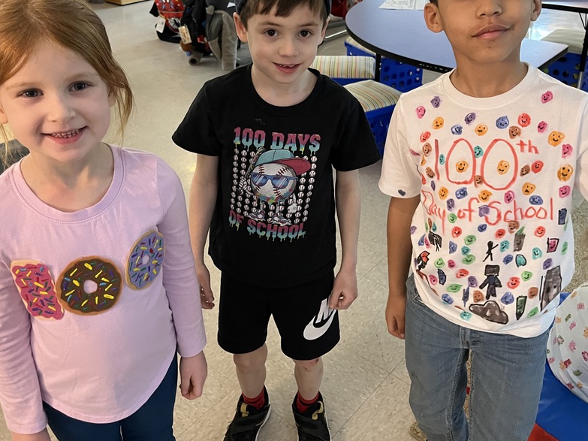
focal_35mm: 34
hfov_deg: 53.9
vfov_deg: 41.4
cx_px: 310
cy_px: 162
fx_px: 577
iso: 500
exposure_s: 1/40
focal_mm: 5.1
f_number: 1.6
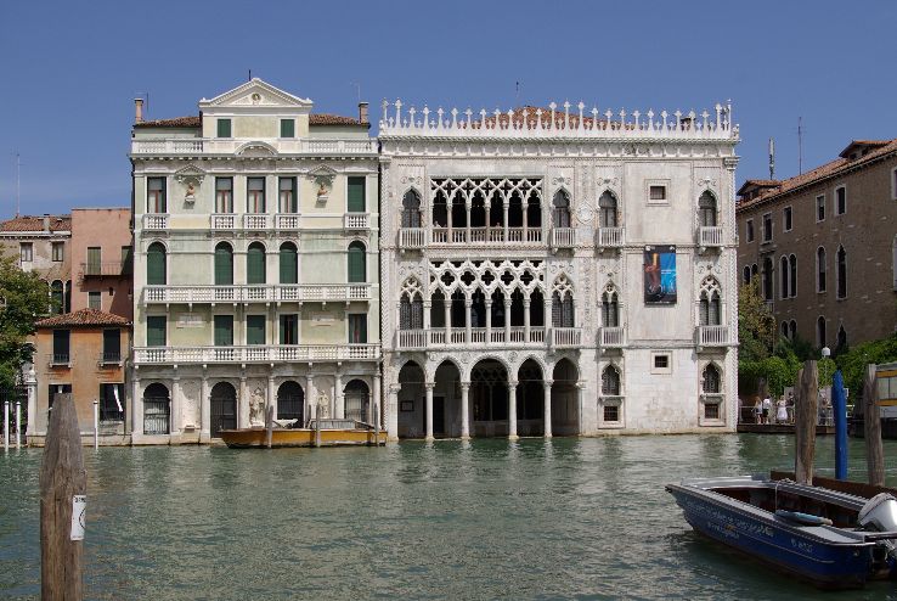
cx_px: 448
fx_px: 1048
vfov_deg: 32.0
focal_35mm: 42
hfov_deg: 46.3
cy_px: 300
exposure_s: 1/350
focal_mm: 28
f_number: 8
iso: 100
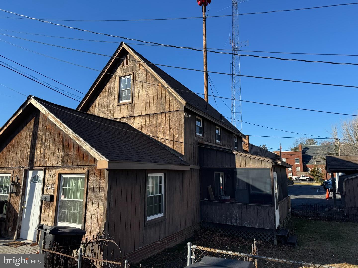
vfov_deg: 56.8
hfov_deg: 71.6
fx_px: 248
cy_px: 134
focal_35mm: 24
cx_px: 179
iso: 80
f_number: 1.78
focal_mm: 6.76
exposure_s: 1/3247
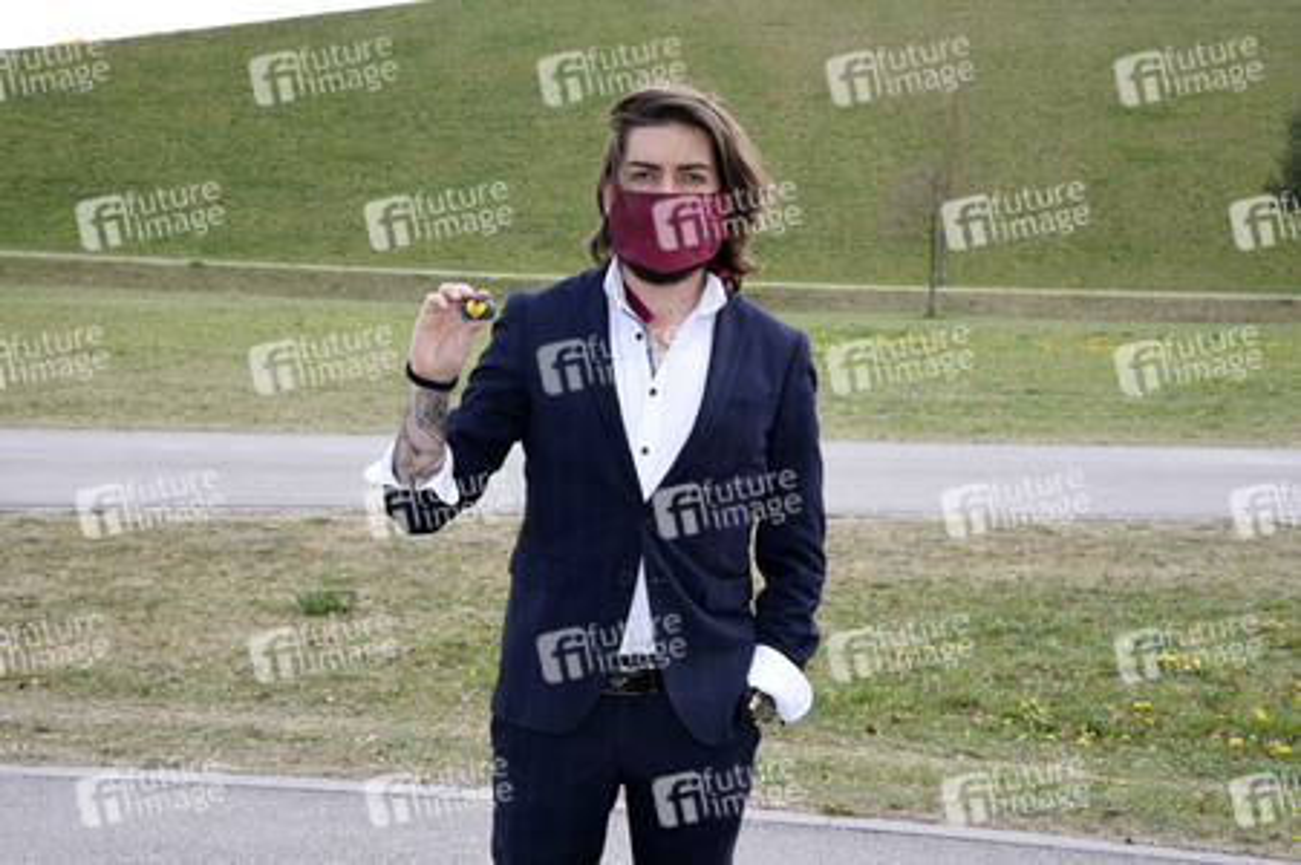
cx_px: 650
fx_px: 1986
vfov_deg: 24.6
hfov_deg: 36.3
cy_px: 432
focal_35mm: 55
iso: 640
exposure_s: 1/160
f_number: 11
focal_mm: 55
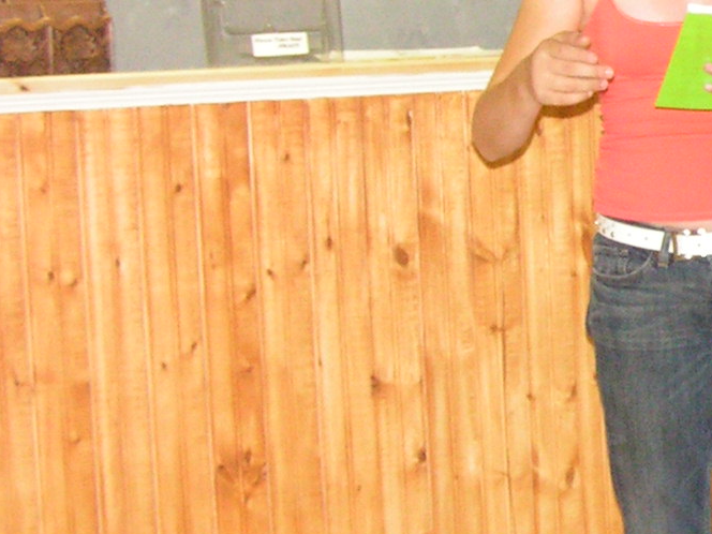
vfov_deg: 11.4
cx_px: 1002
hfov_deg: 14.4
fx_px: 2674
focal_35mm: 130
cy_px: 184
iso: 200
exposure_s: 1/40
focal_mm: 6.3
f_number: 2.8
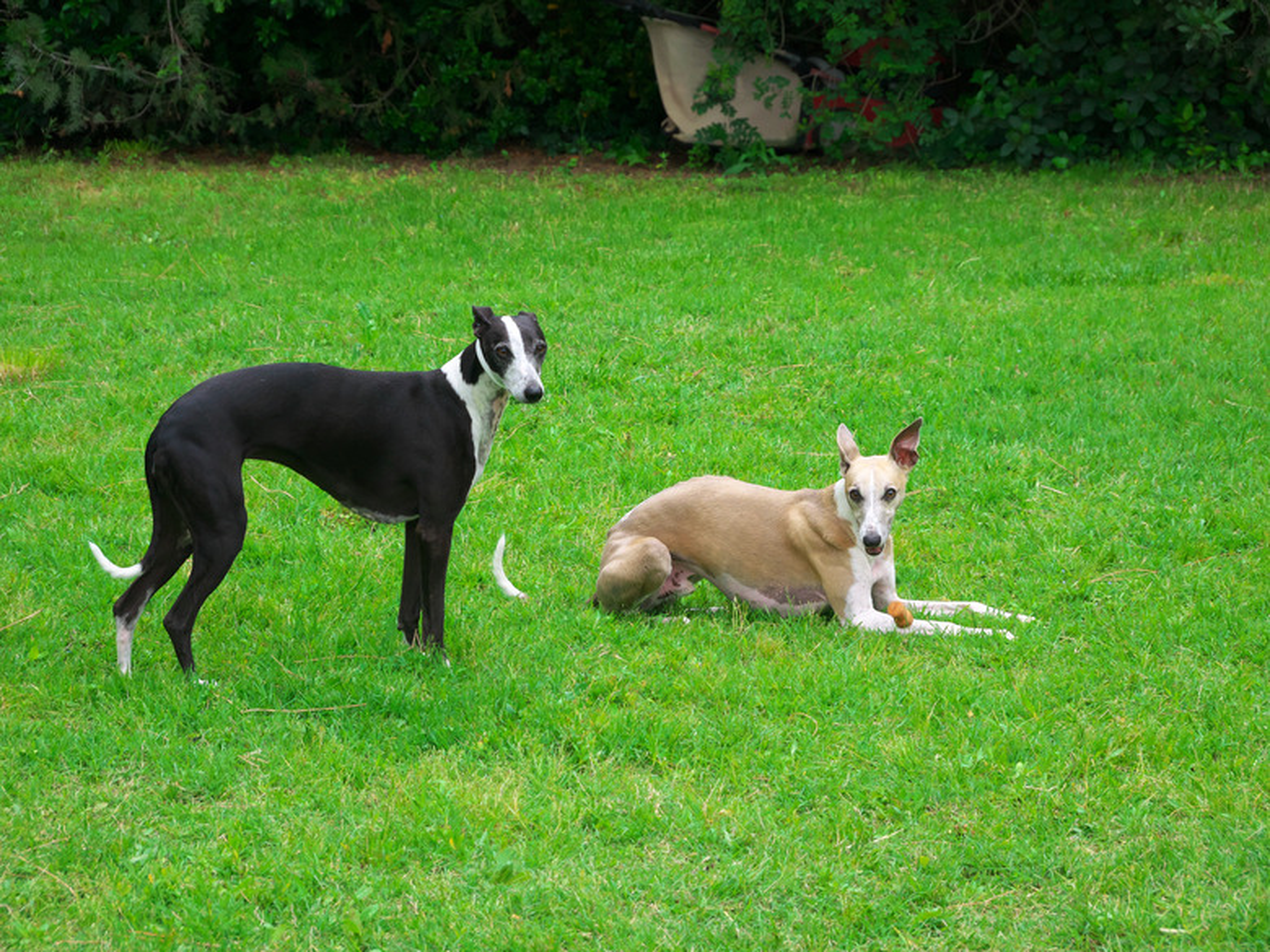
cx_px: 635
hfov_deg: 16.4
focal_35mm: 120
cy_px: 476
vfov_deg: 12.3
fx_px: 4403
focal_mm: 60
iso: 500
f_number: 5.6
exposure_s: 1/250
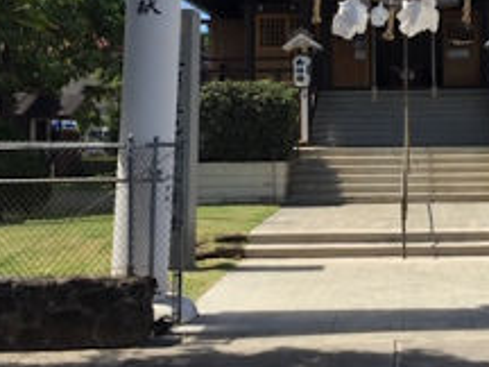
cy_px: 71
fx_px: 946
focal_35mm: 67
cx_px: 394
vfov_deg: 21.6
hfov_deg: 28.3
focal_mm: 4.15
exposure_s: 1/1014
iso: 32
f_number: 2.2
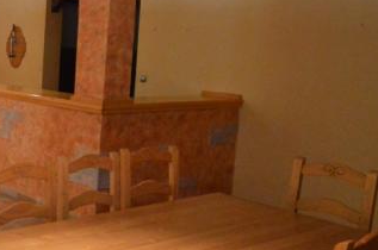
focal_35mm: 56
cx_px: -32
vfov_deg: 24.1
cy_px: 105
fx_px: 585
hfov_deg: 31.9
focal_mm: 11.5
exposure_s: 1/50
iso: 3200
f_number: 4.2
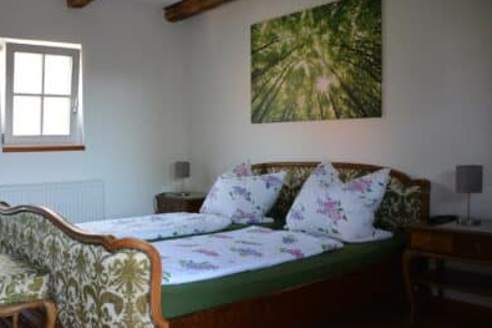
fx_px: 478
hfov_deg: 53.8
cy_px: 186
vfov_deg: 37.8
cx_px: 182
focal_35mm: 35
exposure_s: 1/60
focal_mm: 18
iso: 800
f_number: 4
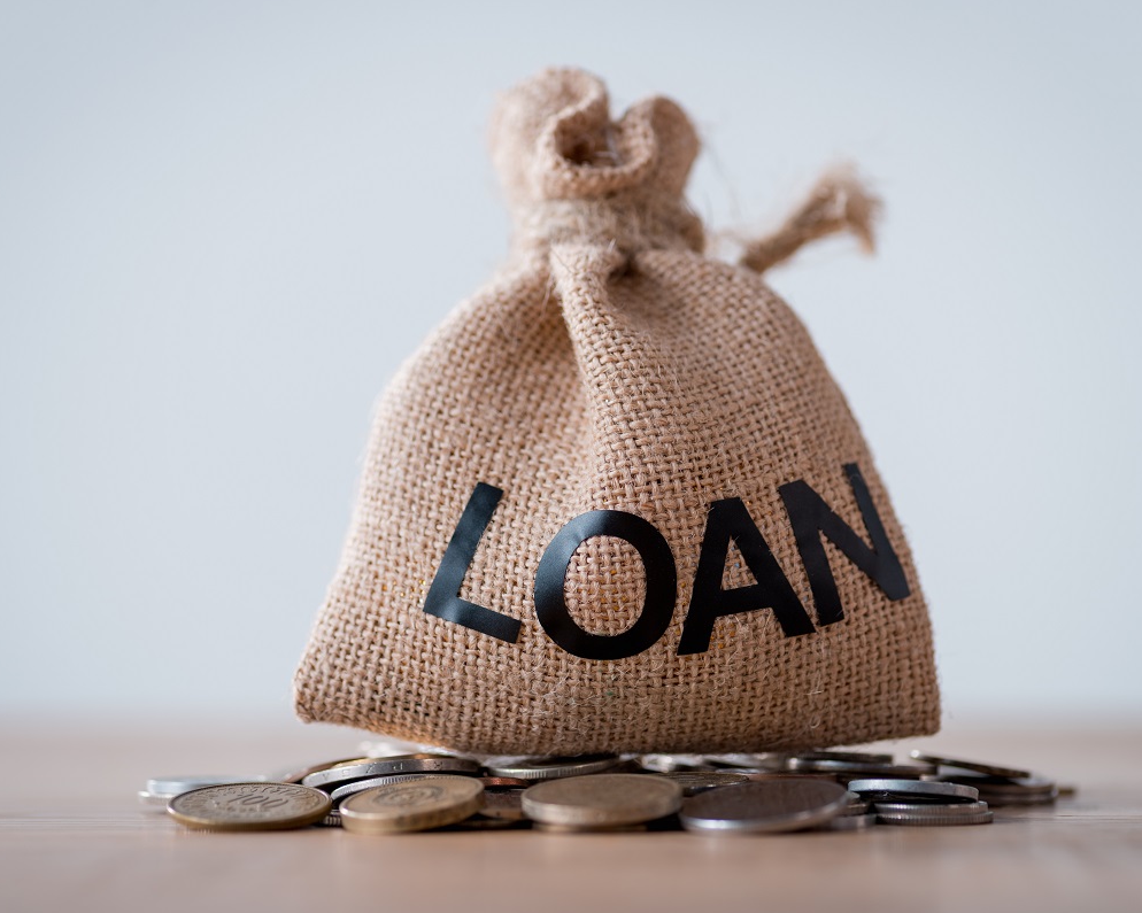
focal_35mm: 119
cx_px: 548
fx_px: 4022
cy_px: 456
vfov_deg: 13.0
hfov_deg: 16.2
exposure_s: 1/200
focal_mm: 105
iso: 100
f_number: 5.6
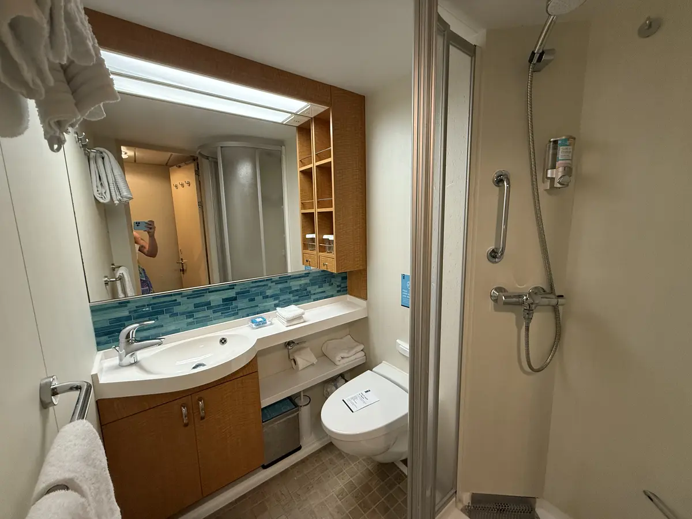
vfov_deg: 85.7
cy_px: 260
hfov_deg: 102.1
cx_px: 346
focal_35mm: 14
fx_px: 280
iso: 250
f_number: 2.2
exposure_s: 1/60
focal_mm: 2.22
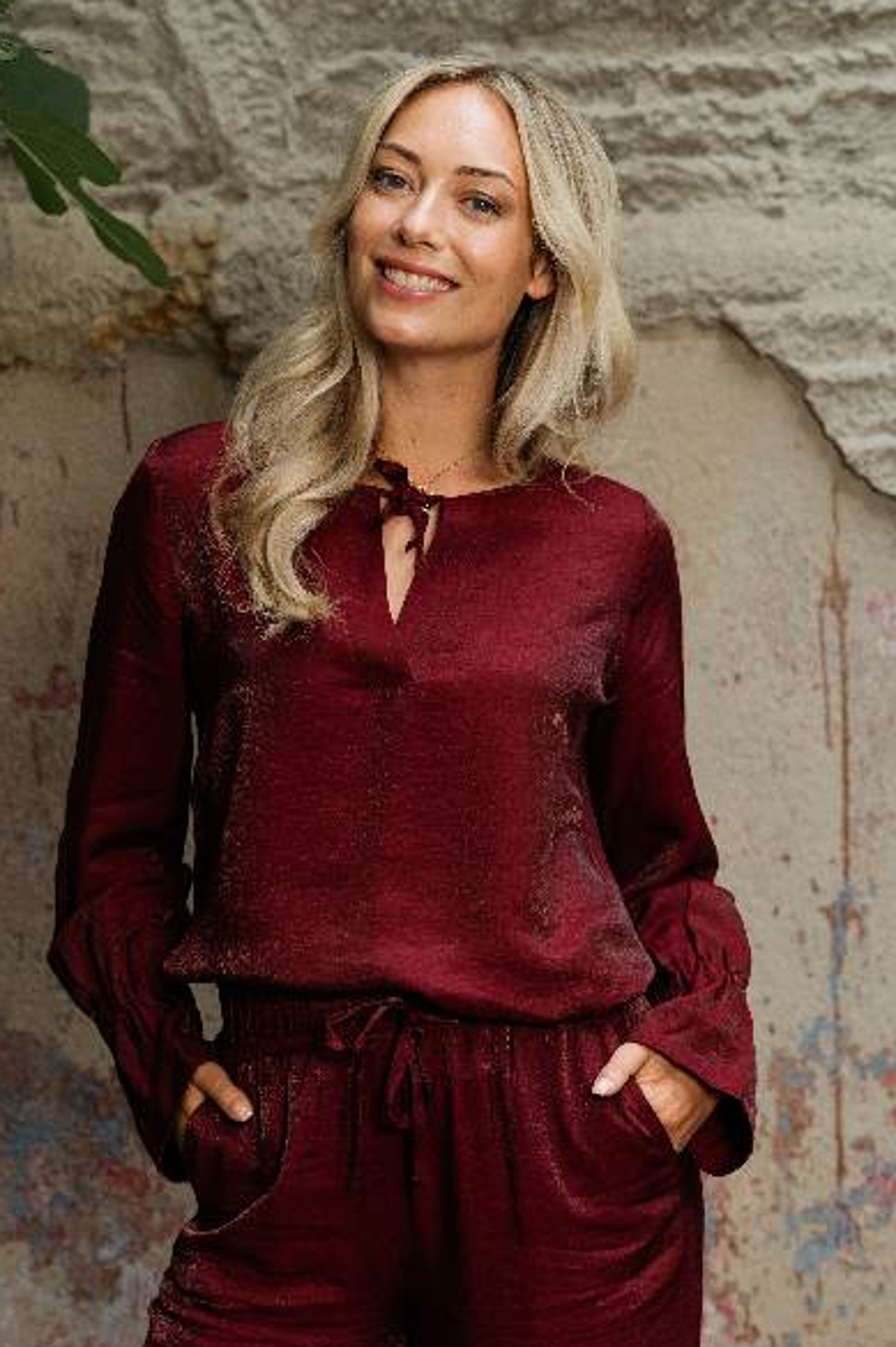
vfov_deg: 25.7
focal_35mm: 79
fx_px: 2954
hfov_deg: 17.2
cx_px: 405
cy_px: 711
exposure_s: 1/200
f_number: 4.5
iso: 640
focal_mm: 66
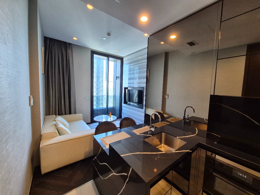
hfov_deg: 106.2
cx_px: 130
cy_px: 98
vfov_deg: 89.9
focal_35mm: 13
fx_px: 98
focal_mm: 1.74
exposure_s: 1/50
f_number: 2.2
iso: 500
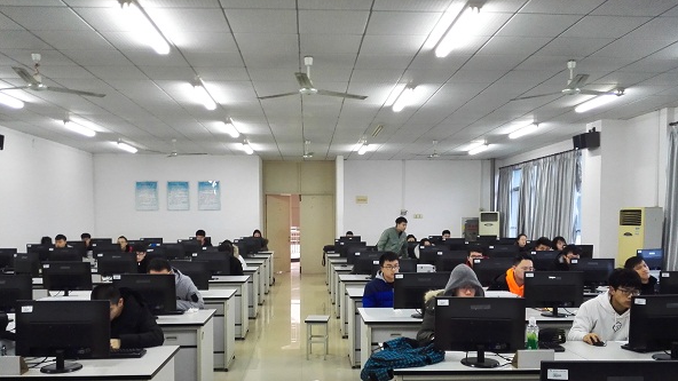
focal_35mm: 32
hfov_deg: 61.0
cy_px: 254
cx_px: 337
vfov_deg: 36.3
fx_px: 575
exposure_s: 1/33.3
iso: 250
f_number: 2
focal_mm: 3.8
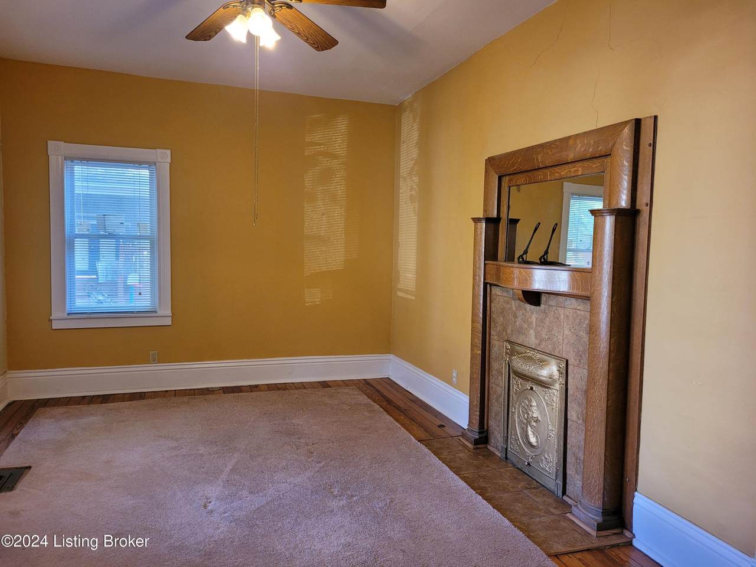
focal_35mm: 26
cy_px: 284
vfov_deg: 53.1
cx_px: 378
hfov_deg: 67.3
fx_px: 568
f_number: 1.8
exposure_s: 1/60
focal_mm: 5.4
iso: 250
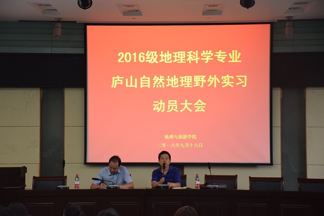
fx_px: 945
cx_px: 162
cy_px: 108
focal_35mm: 105
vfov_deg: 13.0
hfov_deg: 19.5
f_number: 5
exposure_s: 1/60
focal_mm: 70
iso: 1100
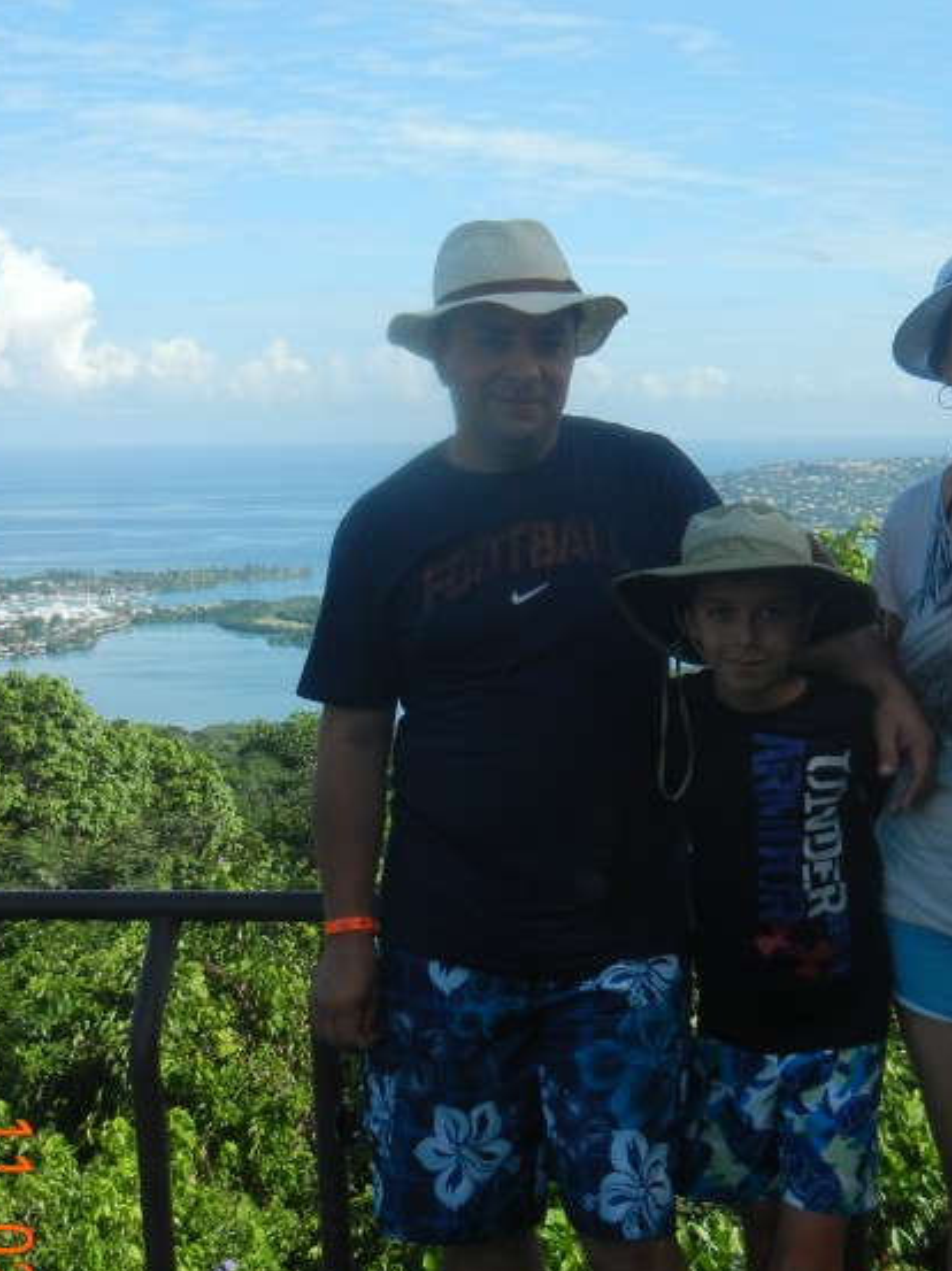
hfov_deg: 23.1
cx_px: 704
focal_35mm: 63
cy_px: 660
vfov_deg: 30.7
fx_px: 2313
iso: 160
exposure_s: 1/314
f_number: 7.2
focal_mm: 6.2
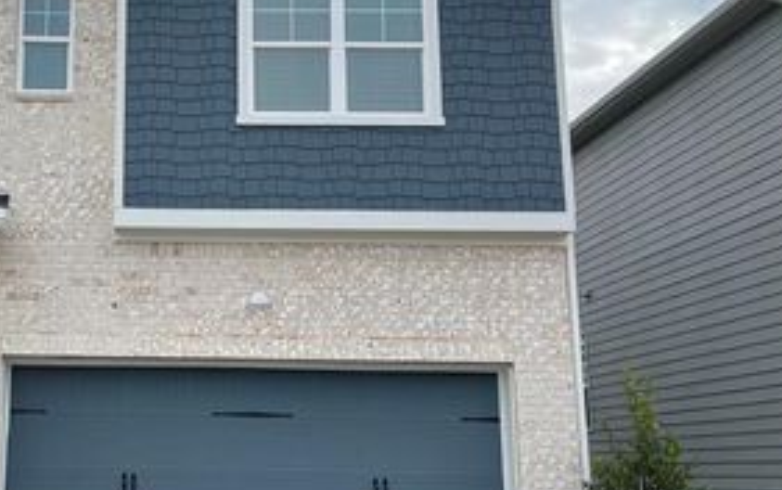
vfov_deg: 26.4
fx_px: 1045
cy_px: 252
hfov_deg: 39.2
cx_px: 139
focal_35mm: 49
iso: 32
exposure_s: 1/2564
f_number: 1.6
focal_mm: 4.2
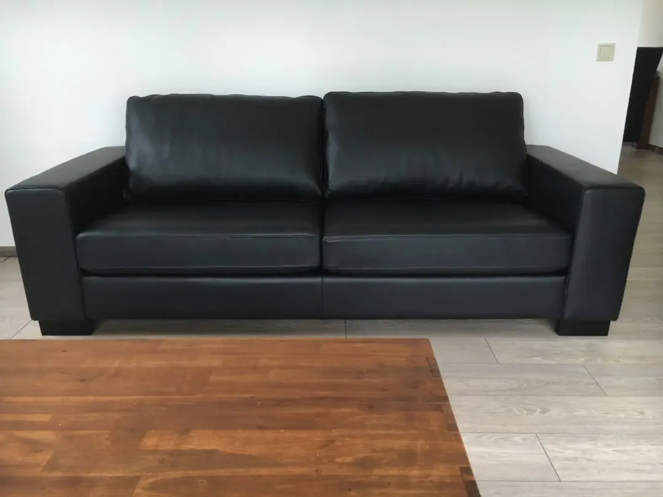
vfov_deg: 48.2
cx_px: 332
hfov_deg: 61.7
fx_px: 555
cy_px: 248
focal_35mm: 29
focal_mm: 4.15
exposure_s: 1/33
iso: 125
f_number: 2.2
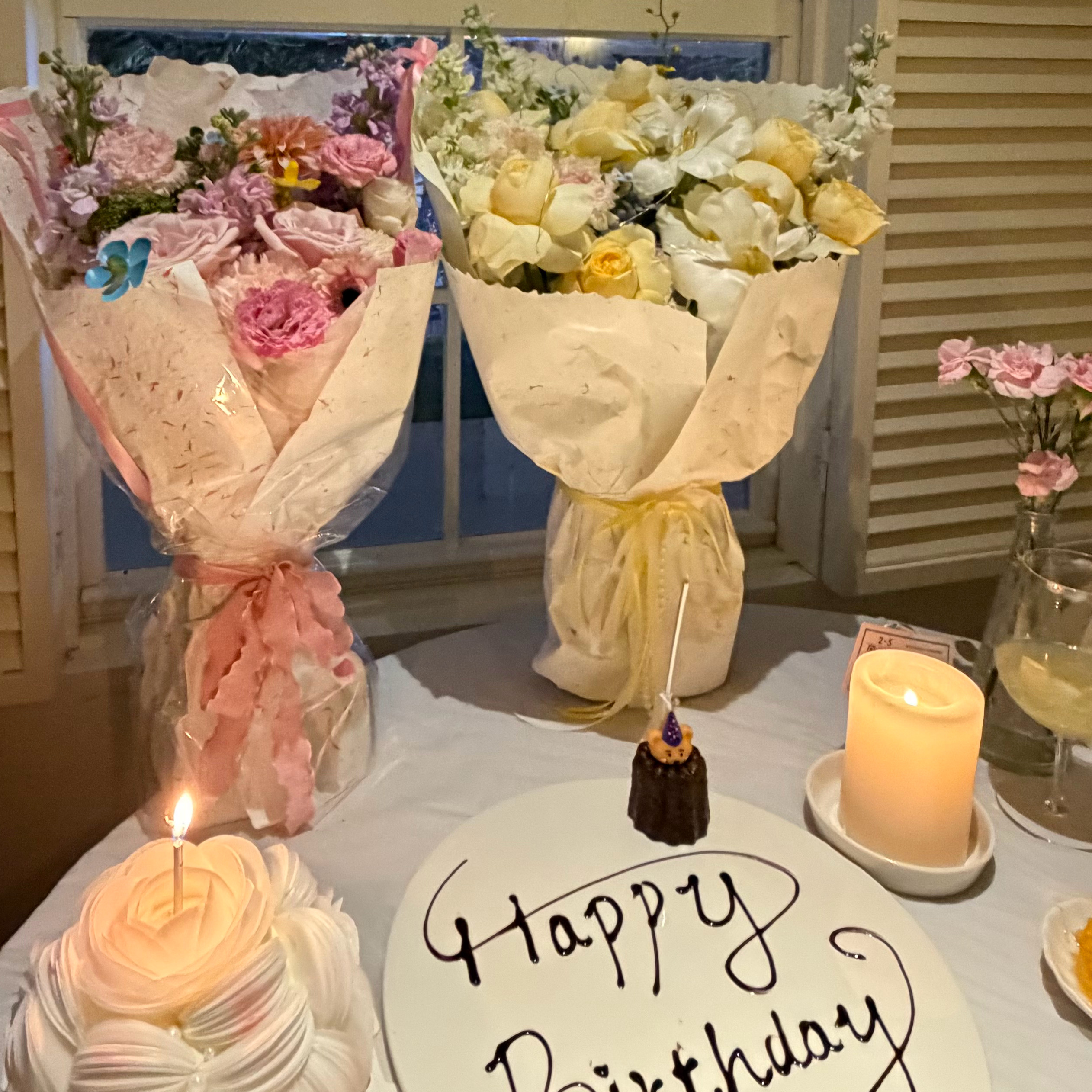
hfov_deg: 56.9
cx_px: 446
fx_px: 999
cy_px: 218
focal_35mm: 28
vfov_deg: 53.5
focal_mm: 2.22
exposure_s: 1/50
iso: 800
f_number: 2.2
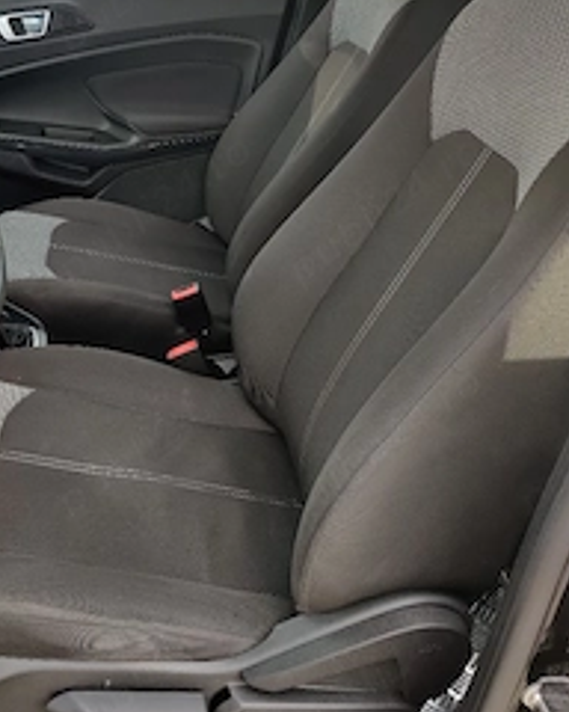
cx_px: 213
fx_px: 926
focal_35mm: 44
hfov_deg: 34.0
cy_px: 246
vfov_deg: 41.5
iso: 100
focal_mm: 4.75
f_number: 1.65
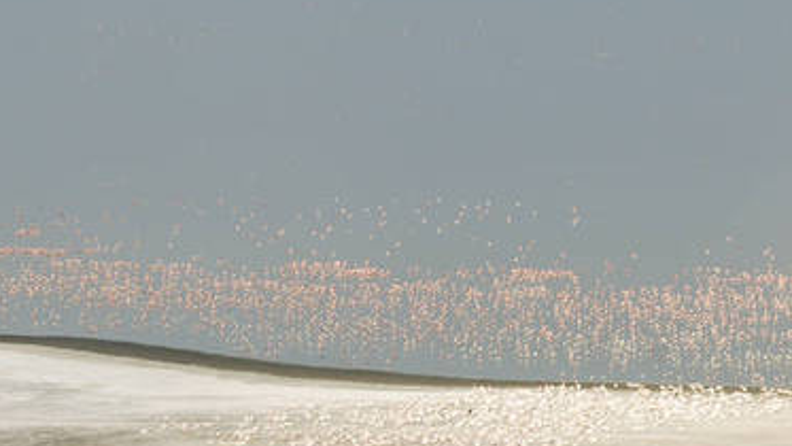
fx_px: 11468
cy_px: 278
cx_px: 569
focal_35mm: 546
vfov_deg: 2.2
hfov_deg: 4.0
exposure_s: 1/400
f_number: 7.1
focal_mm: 185
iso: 100
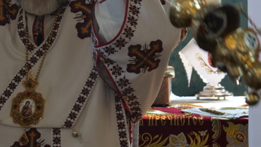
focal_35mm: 216
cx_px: -53
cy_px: -68
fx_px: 1494
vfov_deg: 5.6
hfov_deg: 9.8
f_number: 4.8
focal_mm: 41
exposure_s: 1/60
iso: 320
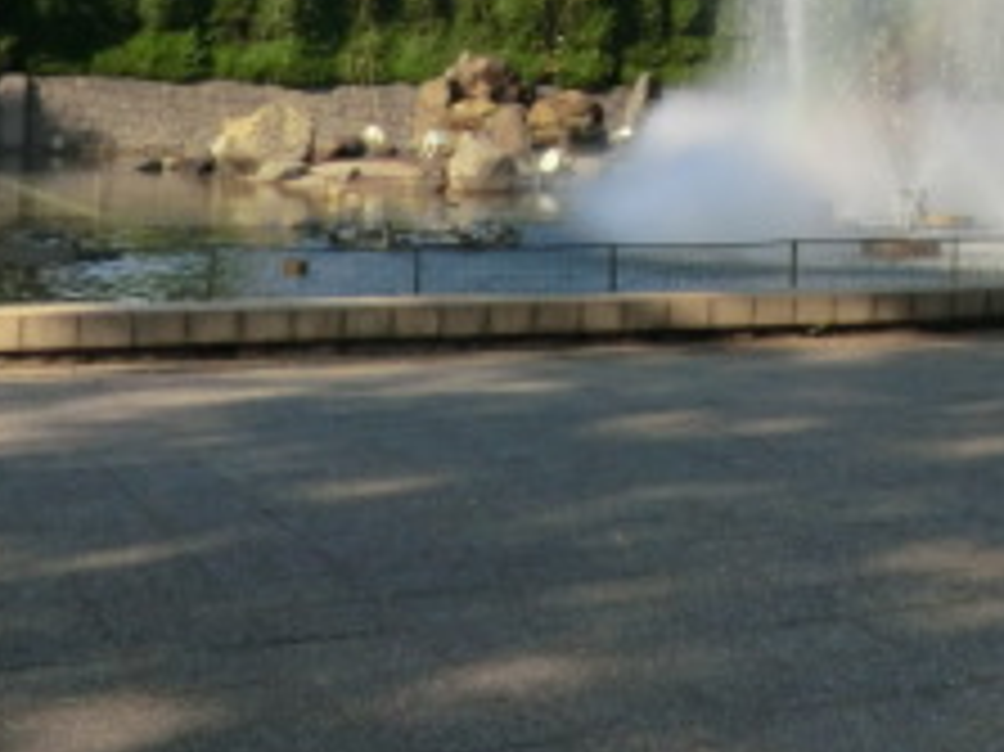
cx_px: 905
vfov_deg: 20.2
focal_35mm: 69
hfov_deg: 27.2
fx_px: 2000
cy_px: -108
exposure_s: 1/1000
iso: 80
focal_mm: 4.3
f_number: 3.2
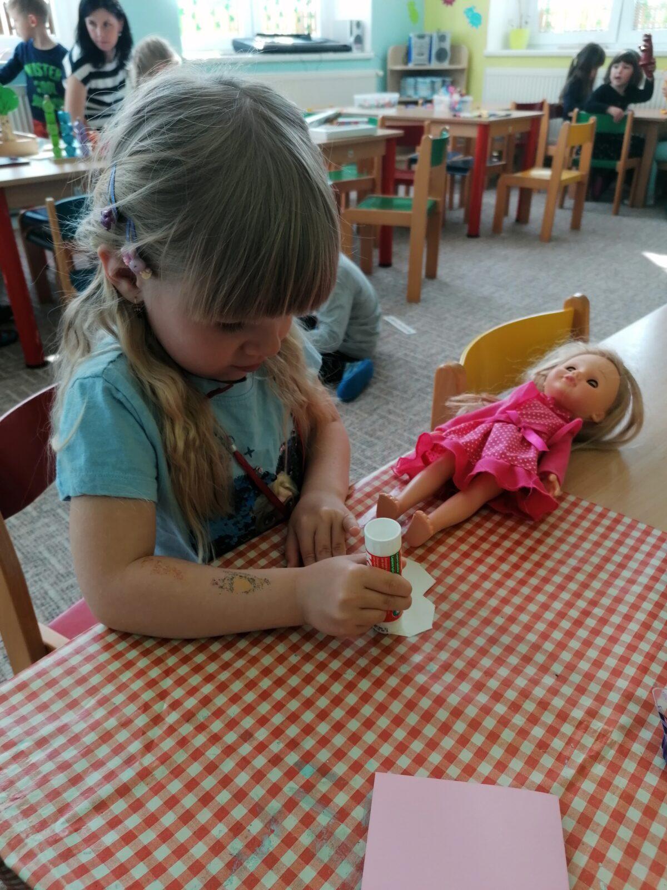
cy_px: 445
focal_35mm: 27
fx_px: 694
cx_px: 334
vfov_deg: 65.3
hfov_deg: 51.4
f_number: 1.8
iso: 64
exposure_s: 1/100
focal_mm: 4.75
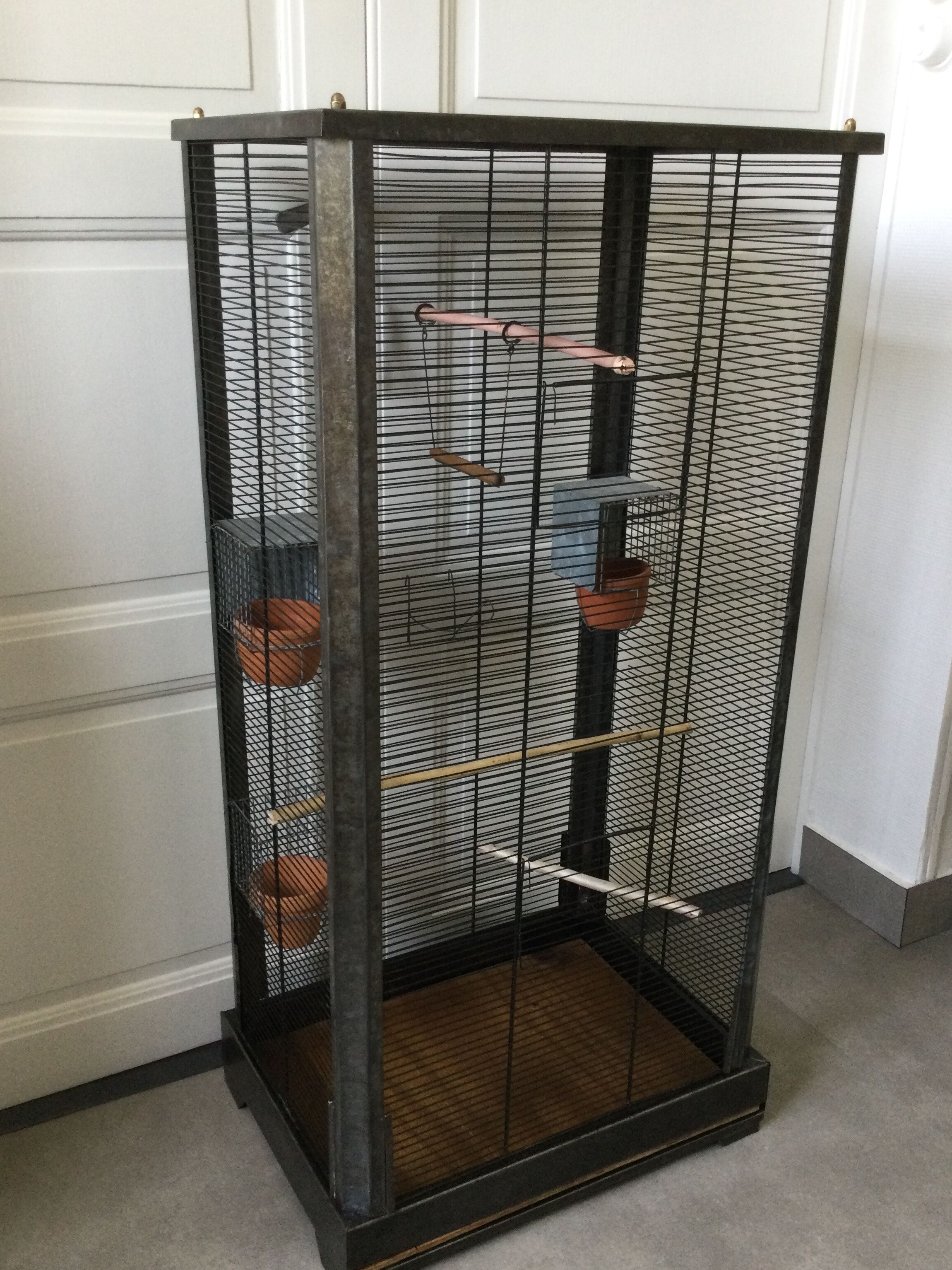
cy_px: 655
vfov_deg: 55.3
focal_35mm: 33
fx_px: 1210
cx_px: 453
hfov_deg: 42.9
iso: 100
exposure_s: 1/33
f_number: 2.4
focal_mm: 3.3
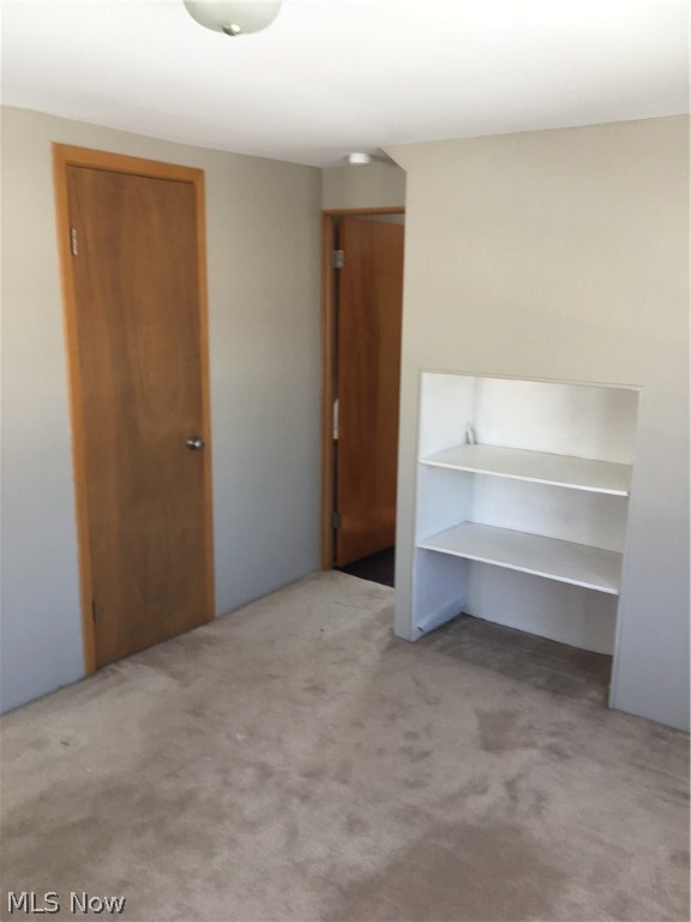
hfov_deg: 48.2
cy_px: 461
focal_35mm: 29
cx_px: 346
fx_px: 772
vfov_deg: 61.7
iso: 32
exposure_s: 1/60
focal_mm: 4.15
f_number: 2.2
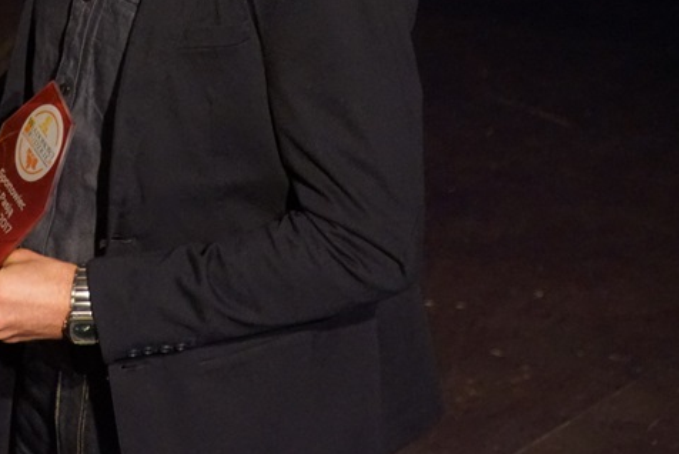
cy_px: -12
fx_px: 9511
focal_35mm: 504
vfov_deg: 2.7
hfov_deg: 4.1
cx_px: 128
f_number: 6.3
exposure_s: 1/200
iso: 3200
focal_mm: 160
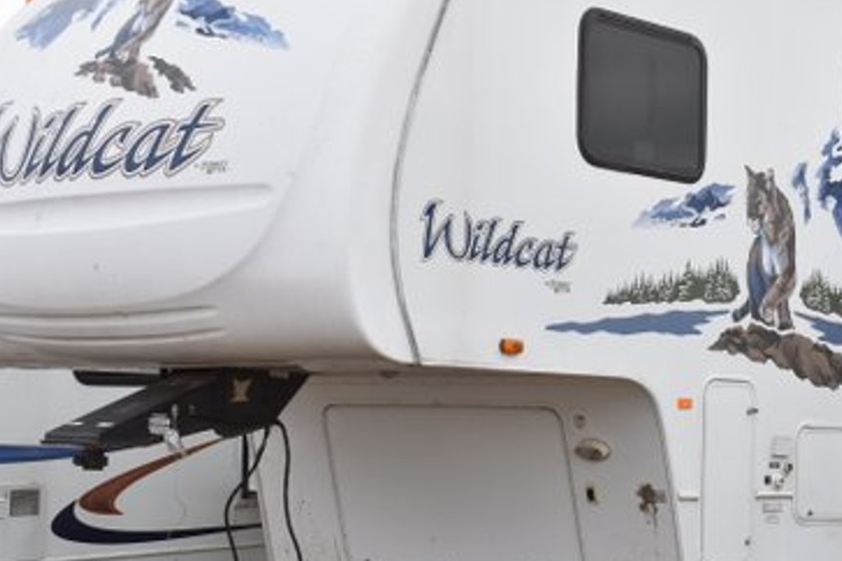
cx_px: 672
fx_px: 1987
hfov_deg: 23.6
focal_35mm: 85
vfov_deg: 16.1
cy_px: 321
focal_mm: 29
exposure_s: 1/200
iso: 100
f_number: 6.3
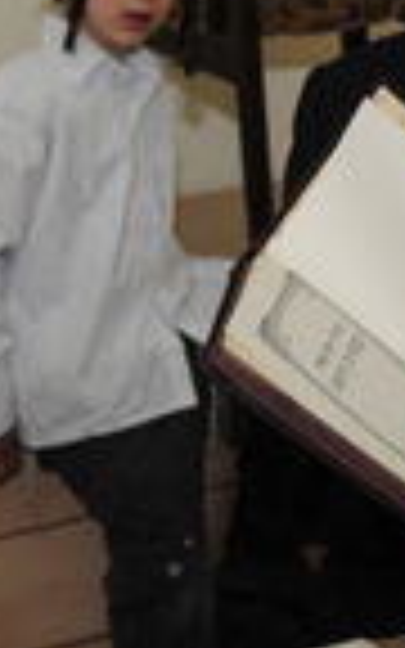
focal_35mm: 127
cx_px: 724
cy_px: 92
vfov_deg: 16.3
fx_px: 2243
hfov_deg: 9.8
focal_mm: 30
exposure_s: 1/160
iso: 320
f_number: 4.5
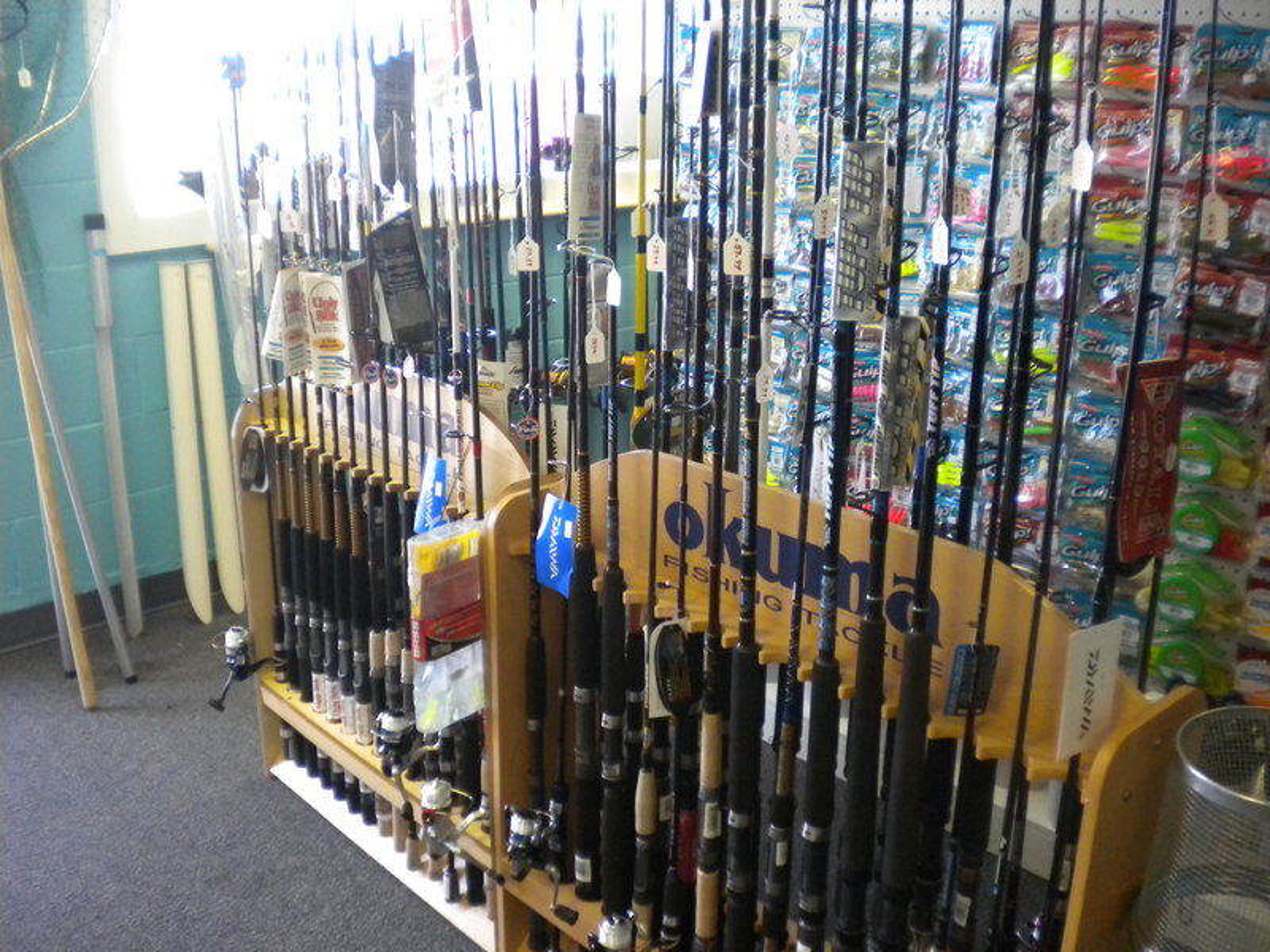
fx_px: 1284
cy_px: 476
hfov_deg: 52.6
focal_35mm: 35
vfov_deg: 40.7
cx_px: 635
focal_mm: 6.3
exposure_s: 1/105
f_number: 3.1
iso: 400
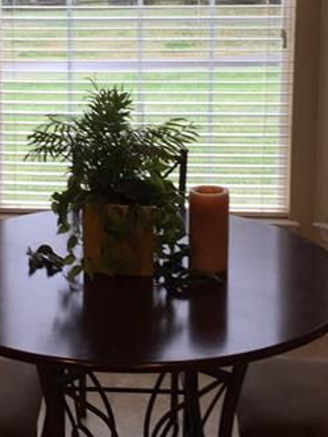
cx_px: 99
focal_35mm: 67
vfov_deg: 28.5
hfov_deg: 21.8
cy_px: 100
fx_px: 846
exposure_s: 1/60
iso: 40
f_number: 2.2
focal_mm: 4.15
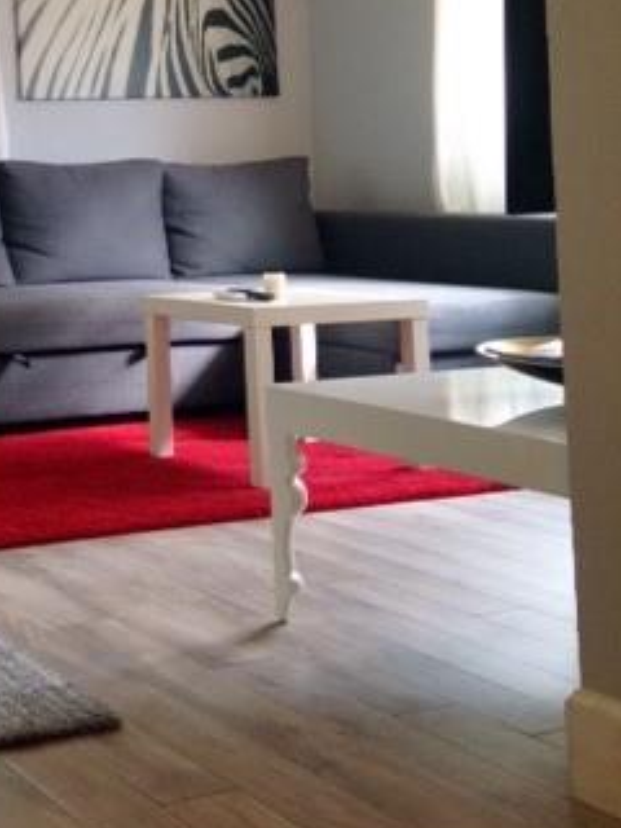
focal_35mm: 66
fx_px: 1579
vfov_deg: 28.5
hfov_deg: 21.5
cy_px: 114
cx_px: 5
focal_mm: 4.12
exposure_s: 1/20
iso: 50
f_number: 2.4
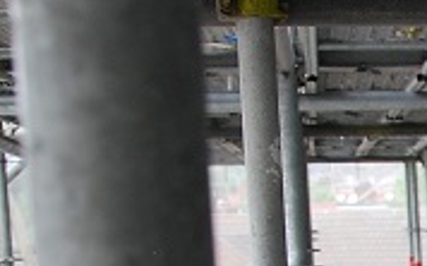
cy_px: 570
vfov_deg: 6.3
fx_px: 2326
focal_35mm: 200
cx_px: 854
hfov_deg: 9.8
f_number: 5.6
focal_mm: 24
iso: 200
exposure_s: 1/125
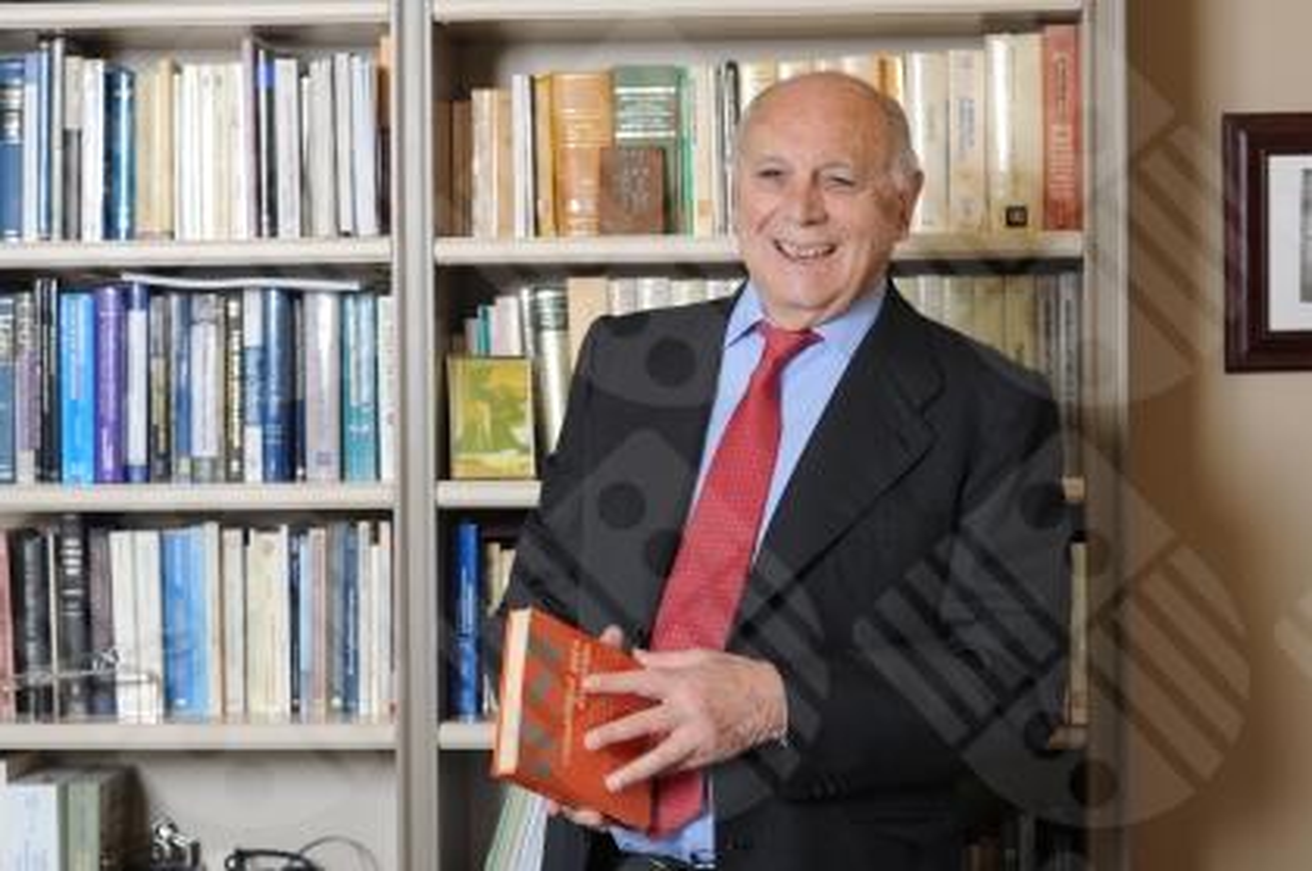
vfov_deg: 16.0
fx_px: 3094
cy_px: 436
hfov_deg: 23.9
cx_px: 656
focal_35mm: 85
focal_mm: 85
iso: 200
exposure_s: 1/125
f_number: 5.6
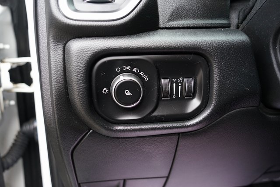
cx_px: 140
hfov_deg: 63.6
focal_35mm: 29
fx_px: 226
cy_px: 94
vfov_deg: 45.0
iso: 1600
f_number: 4
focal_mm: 29
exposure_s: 1/60
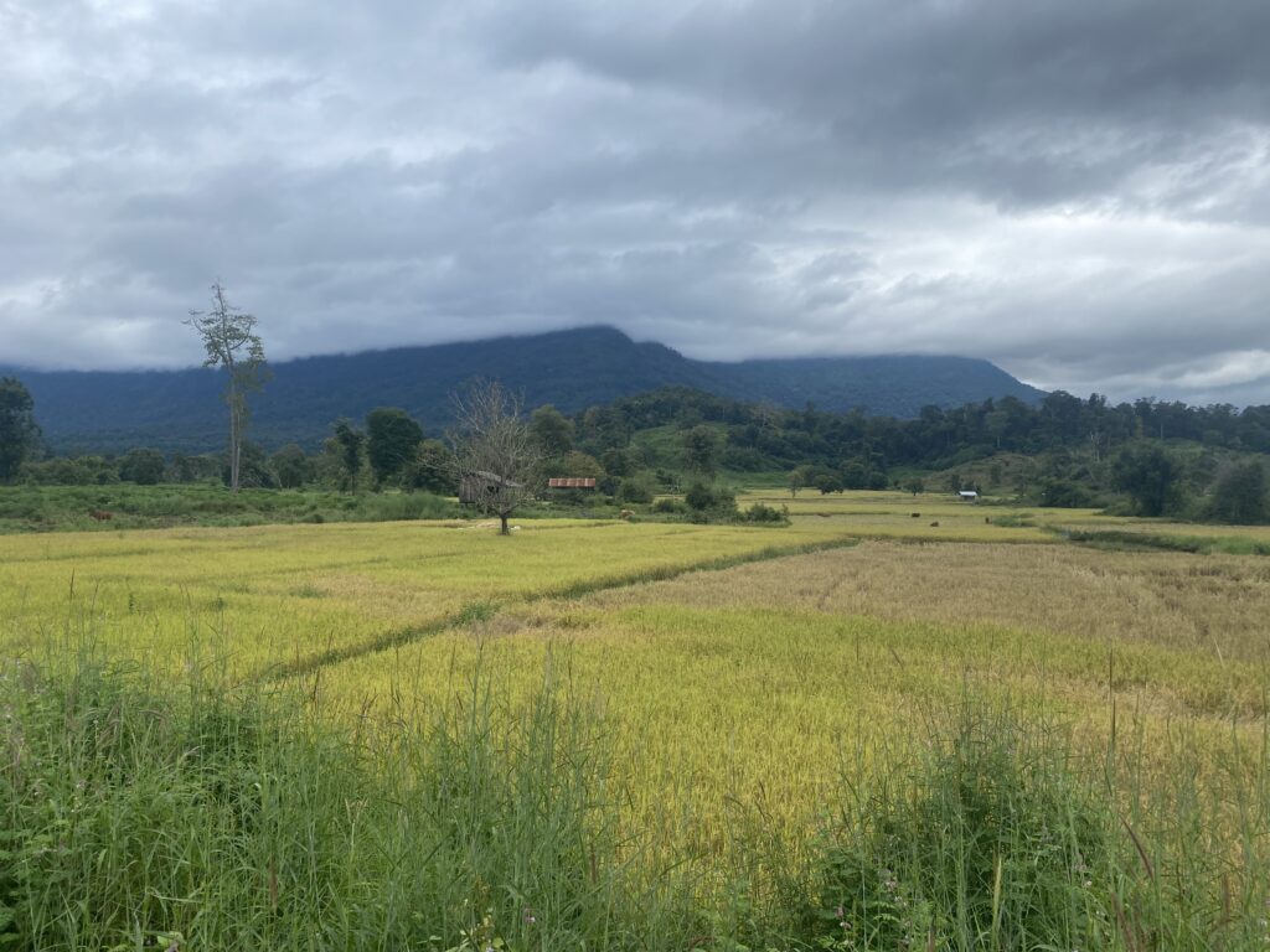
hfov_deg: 67.3
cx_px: 635
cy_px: 476
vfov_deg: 53.1
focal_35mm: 26
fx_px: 954
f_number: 1.8
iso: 32
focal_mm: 4.25
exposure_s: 1/1629
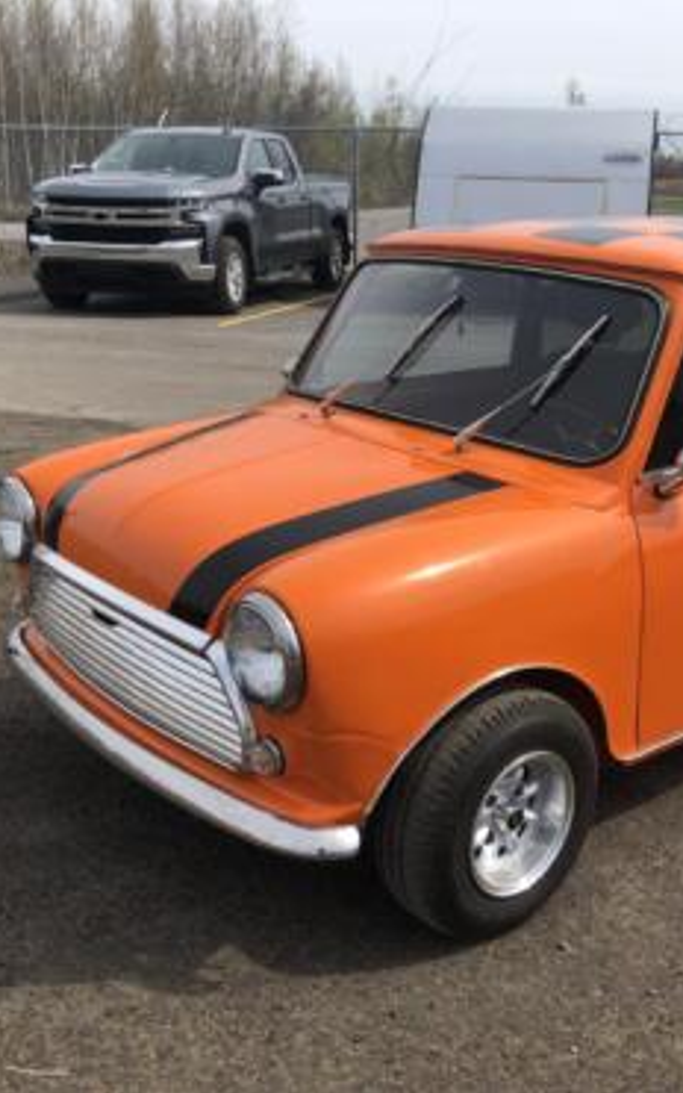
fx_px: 1191
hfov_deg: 31.8
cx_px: 436
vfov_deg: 49.3
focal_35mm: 40
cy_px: 549
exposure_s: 1/1499
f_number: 1.8
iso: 20
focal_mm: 3.99
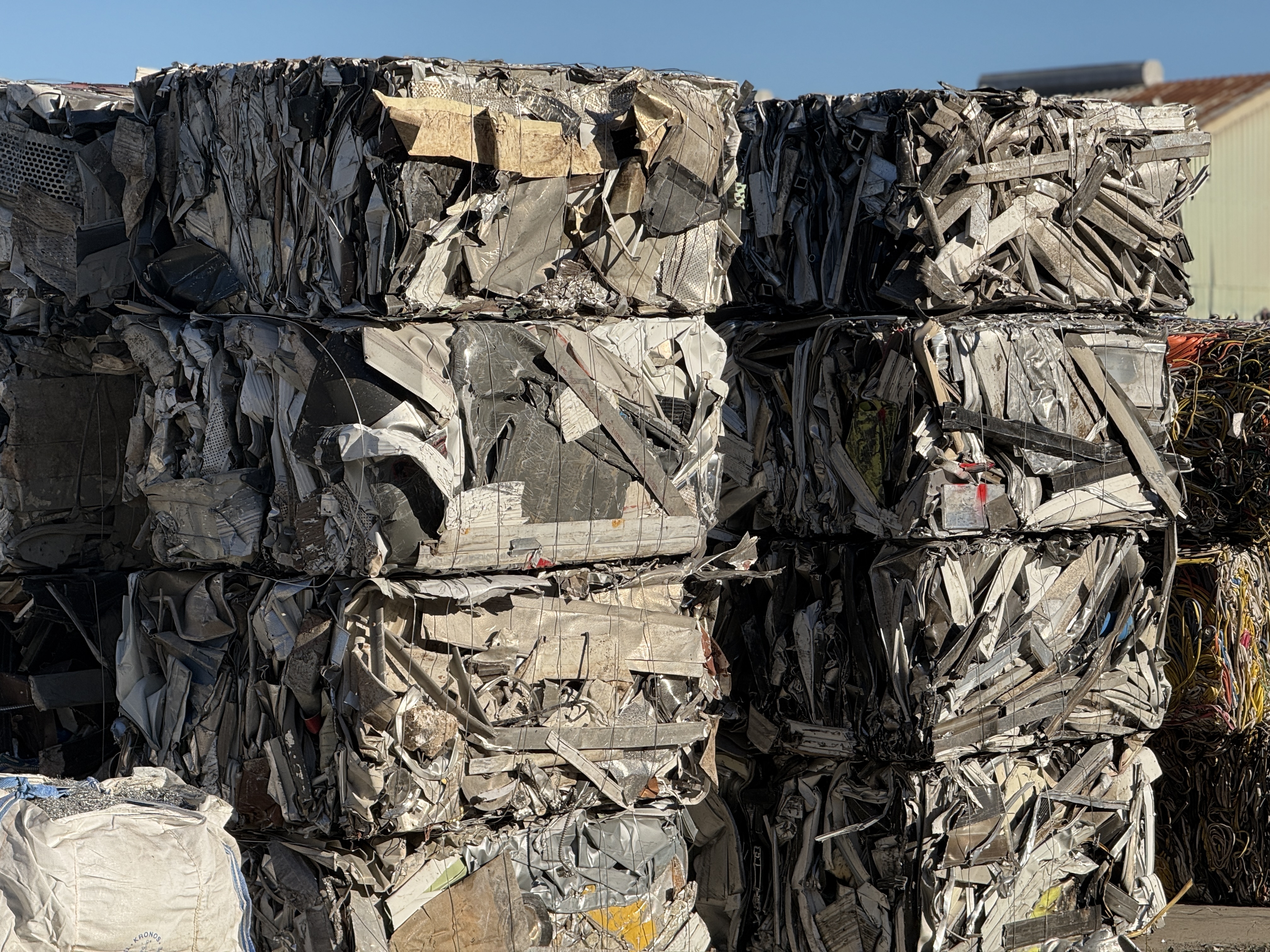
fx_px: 4403
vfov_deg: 12.3
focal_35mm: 120
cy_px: 476
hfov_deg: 16.4
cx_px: 635
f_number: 2.8
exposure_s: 1/1866
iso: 50
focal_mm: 15.66
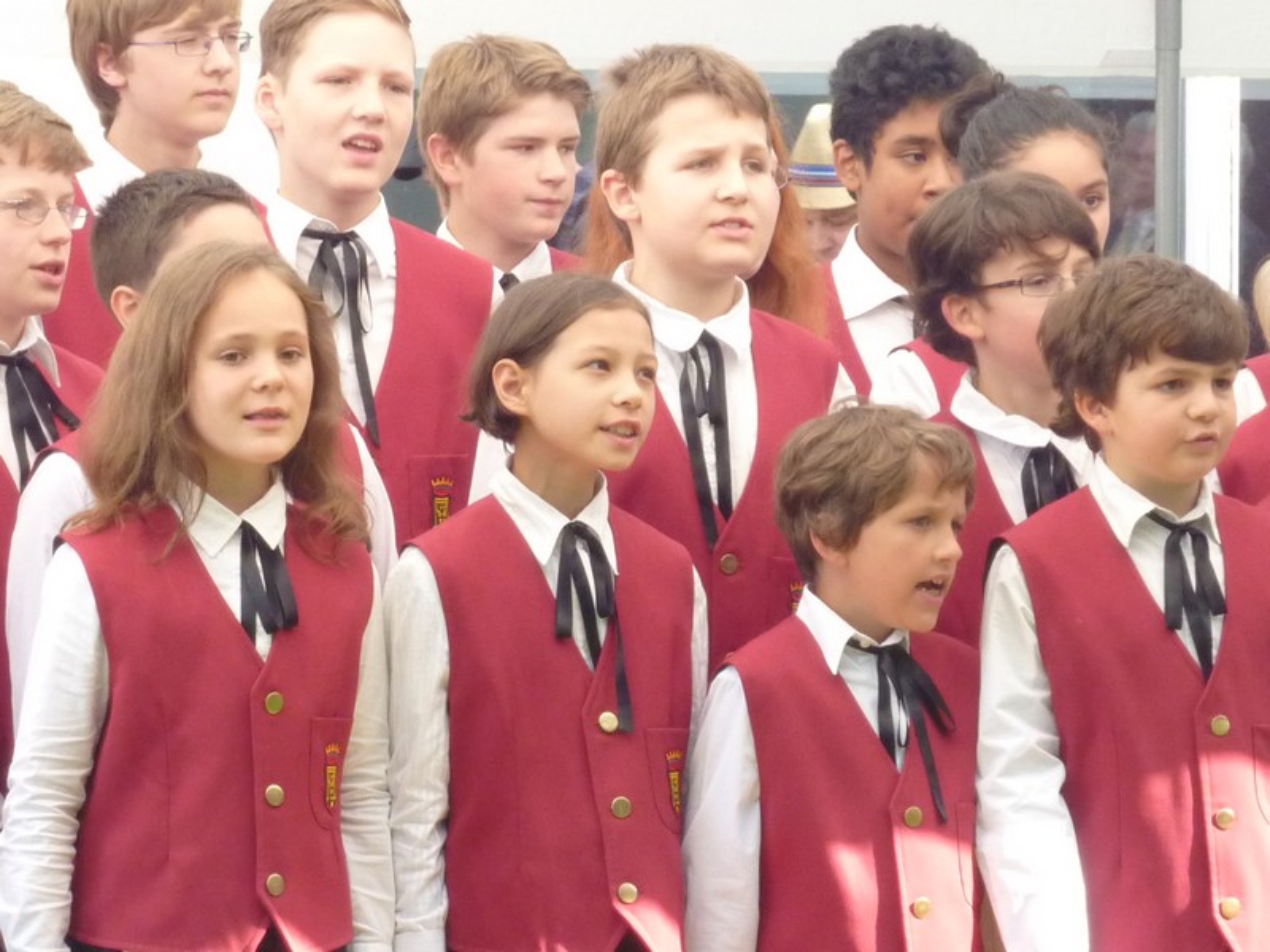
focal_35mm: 214
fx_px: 7851
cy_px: 476
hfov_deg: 9.2
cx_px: 635
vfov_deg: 6.9
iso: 250
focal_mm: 19.5
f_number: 4.4
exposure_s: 1/100
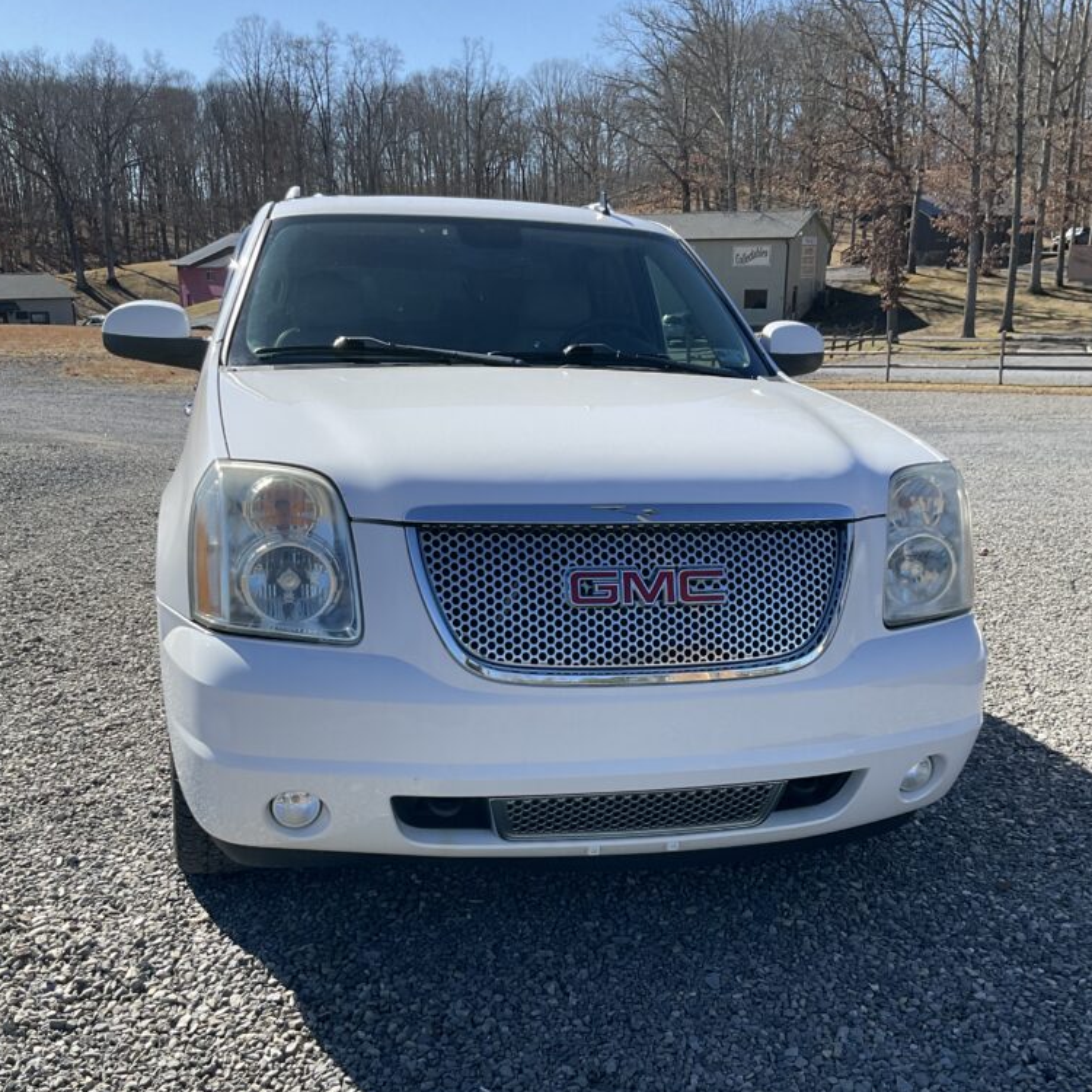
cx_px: 545
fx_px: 1249
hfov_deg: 47.2
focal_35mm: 35
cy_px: 664
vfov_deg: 46.9
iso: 16
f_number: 1.8
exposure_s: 1/1221
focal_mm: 3
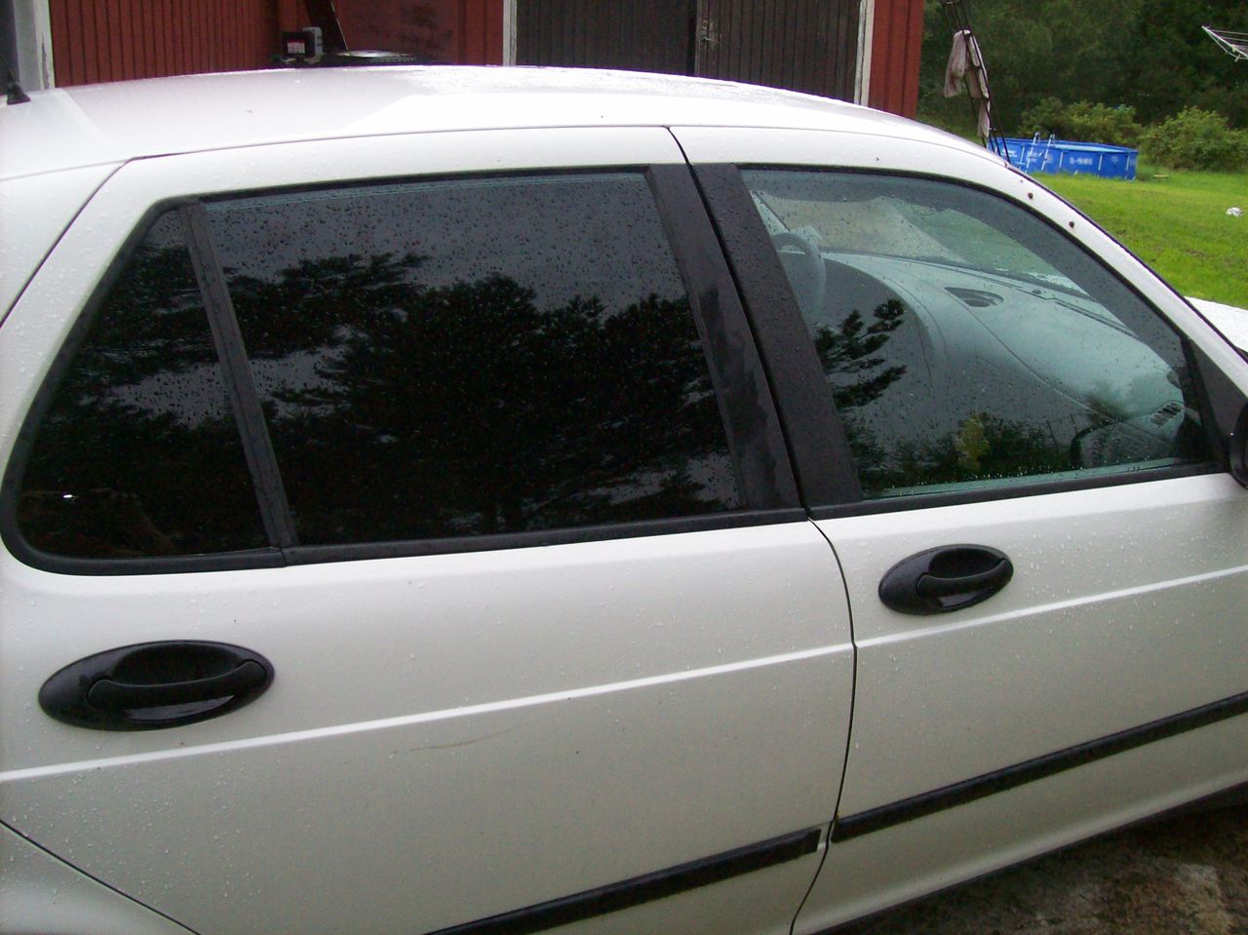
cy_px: 468
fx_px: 1297
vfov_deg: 39.6
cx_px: 624
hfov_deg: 51.4
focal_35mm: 36
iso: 200
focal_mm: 6
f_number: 2.7
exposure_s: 1/106
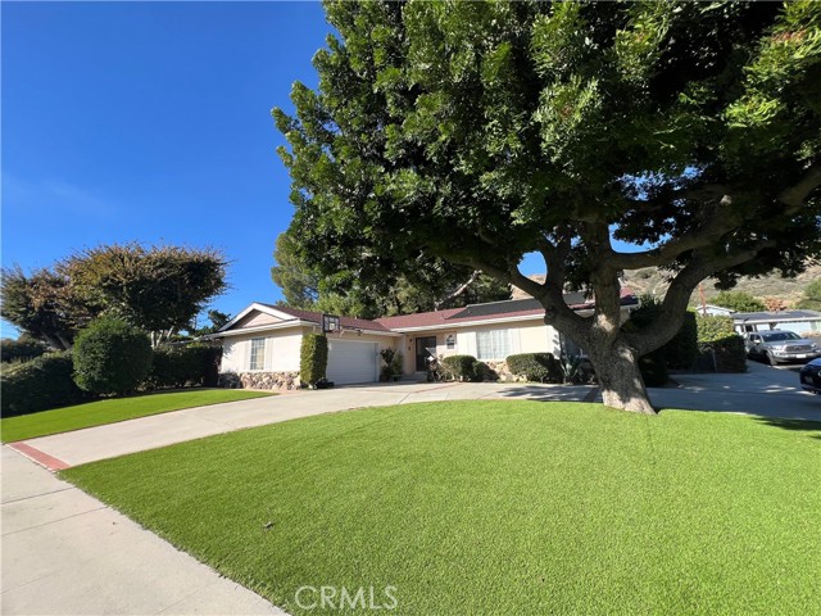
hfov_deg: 106.2
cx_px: 410
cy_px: 308
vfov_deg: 89.9
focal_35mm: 13
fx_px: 308
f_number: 1.8
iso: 32
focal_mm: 1.57
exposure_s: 1/951
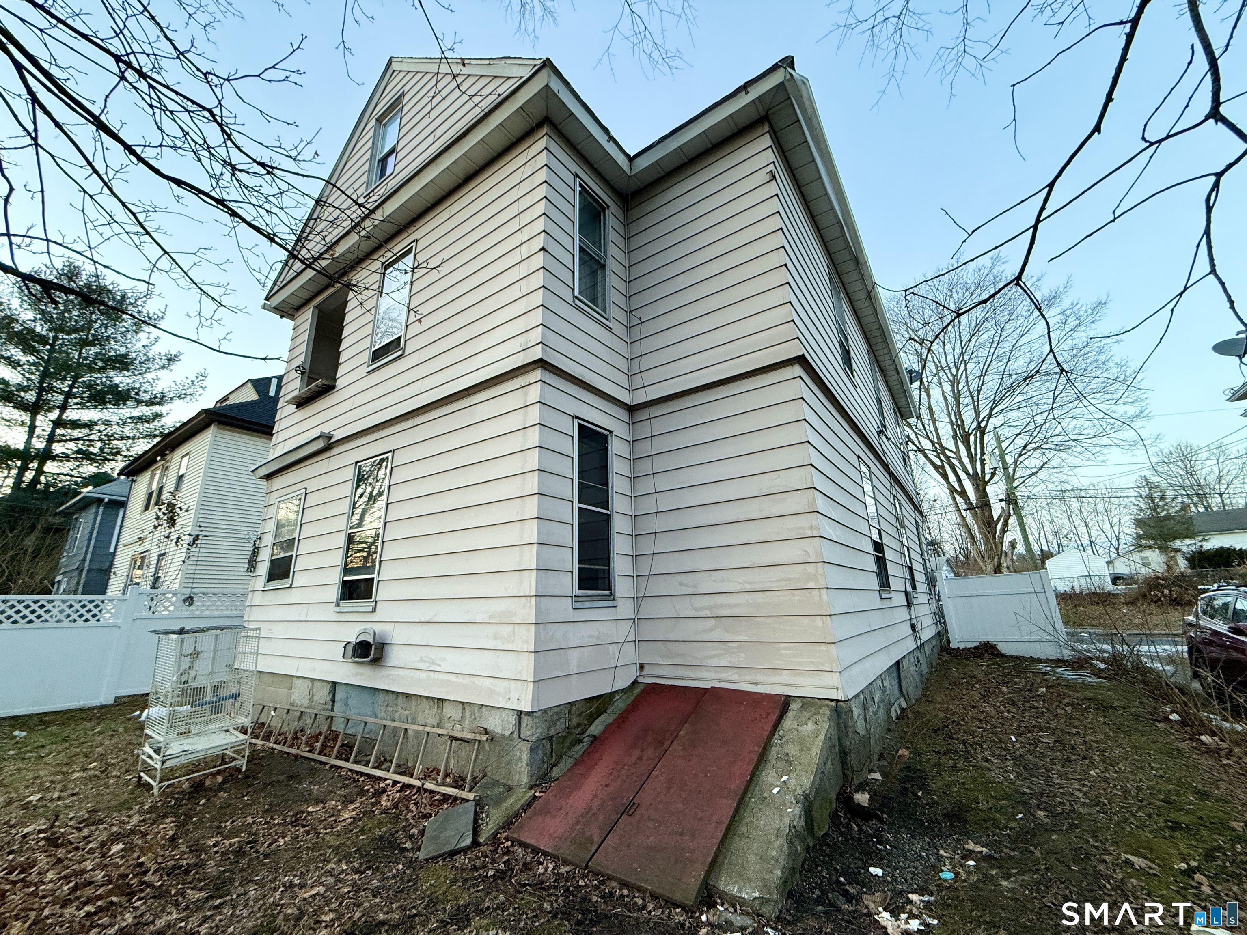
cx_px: 624
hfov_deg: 102.1
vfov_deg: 85.7
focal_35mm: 14
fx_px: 504
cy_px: 468
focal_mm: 2.22
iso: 320
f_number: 2.2
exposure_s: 1/95
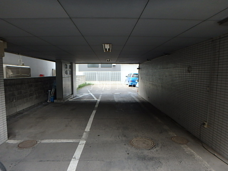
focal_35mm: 21
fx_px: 138
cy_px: 86
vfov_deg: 63.4
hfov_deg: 79.0
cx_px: 114
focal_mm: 3.7
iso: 200
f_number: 3.5
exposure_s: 1/60
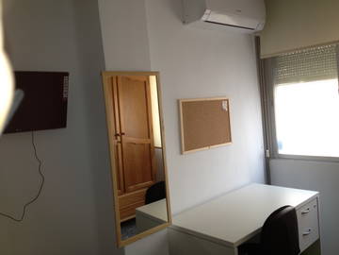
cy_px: 128
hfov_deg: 52.6
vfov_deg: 40.7
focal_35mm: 35
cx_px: 170
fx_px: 343
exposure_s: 1/30
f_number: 2.4
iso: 80
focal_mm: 4.28
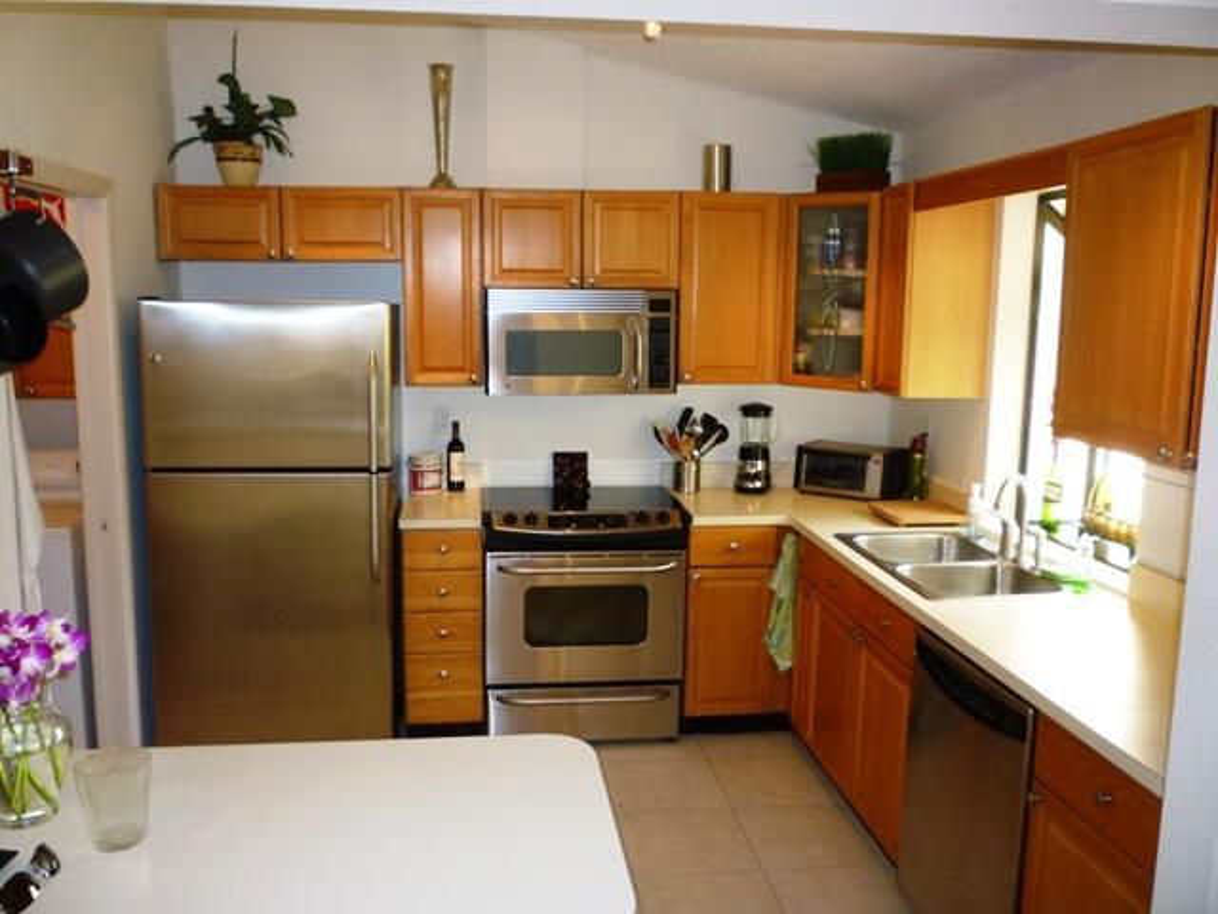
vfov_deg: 48.2
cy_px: 457
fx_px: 1020
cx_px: 609
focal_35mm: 29
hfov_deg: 61.7
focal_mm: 5.2
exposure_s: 1/30
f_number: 3.3
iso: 125
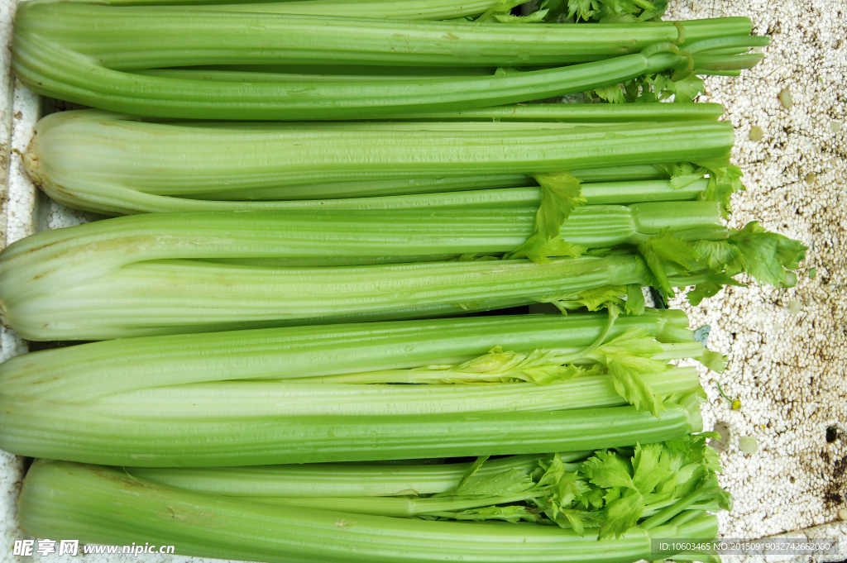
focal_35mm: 31
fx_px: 729
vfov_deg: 42.3
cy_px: 282
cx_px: 424
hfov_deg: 60.3
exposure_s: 1/100
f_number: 4.5
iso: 200
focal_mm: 21
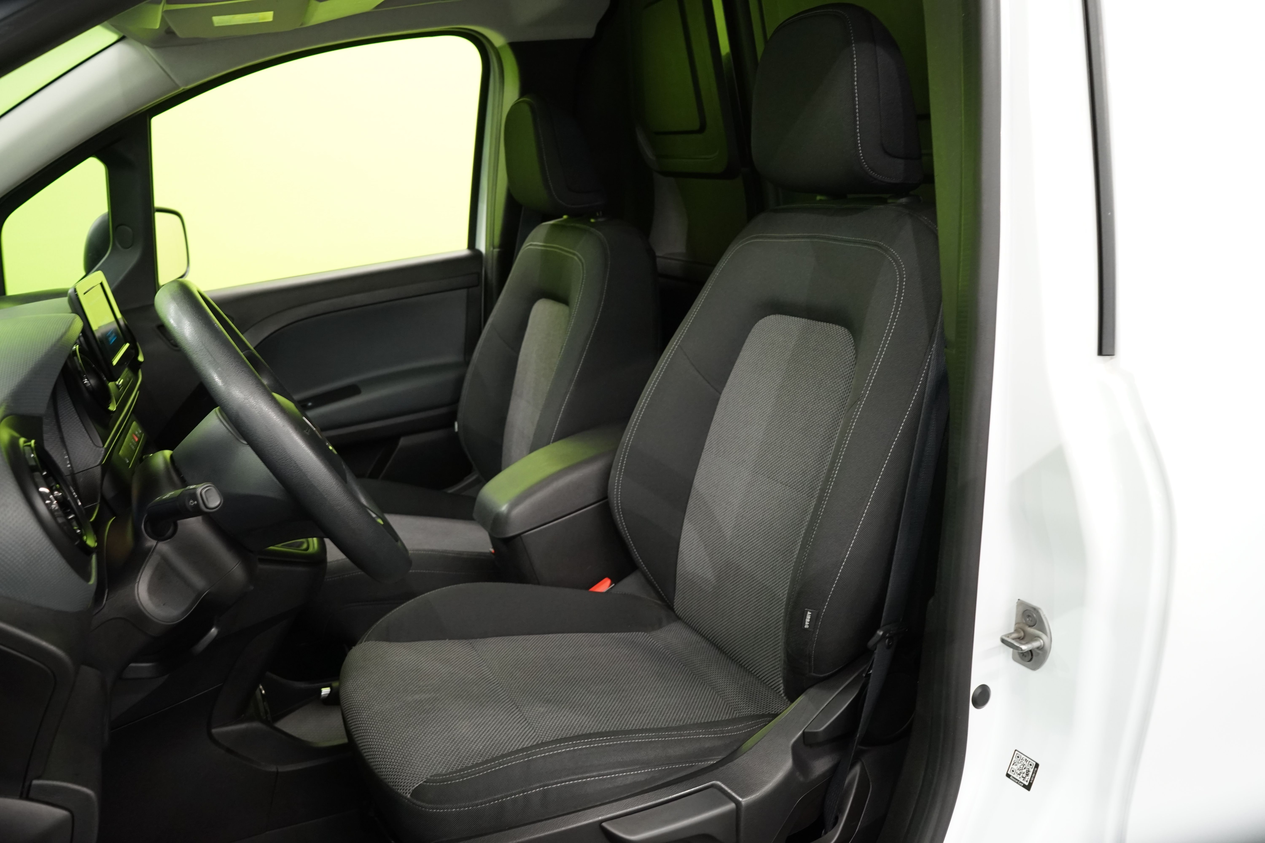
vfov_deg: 46.4
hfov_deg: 65.5
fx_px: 984
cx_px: 632
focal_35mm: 28
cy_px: 422
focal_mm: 28
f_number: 7.1
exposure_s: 1/20
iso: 1600
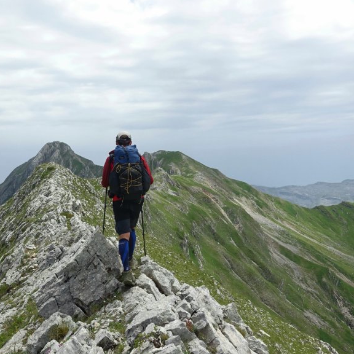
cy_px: 190
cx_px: 9
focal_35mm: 40
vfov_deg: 41.8
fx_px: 463
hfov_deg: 37.8
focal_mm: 8.8
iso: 125
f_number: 7.1
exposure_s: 1/320
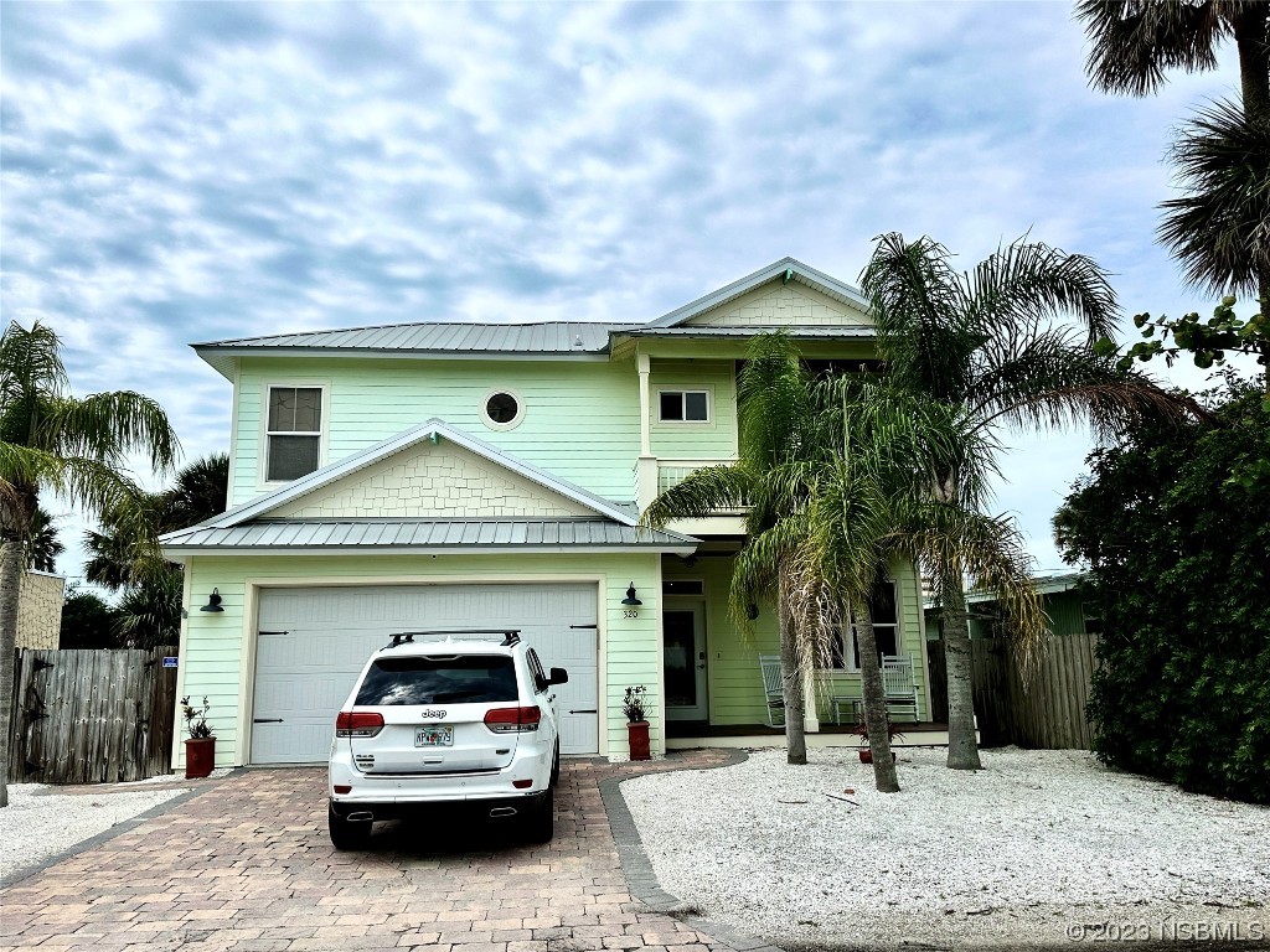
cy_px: 476
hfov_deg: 71.6
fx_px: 881
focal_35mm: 24
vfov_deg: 56.8
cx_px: 635
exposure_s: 1/8929
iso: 80
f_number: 1.78
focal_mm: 6.86
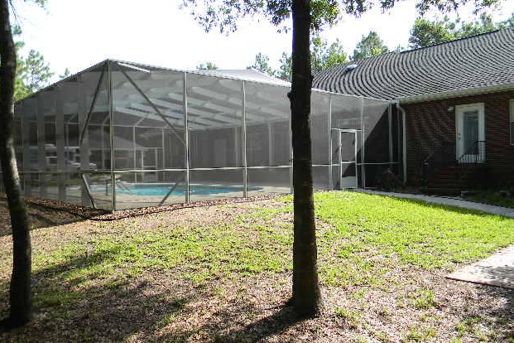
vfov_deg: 43.6
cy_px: 167
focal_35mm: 30
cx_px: 262
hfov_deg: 61.9
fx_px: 428
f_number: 3.5
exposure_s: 1/212
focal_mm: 5
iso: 80
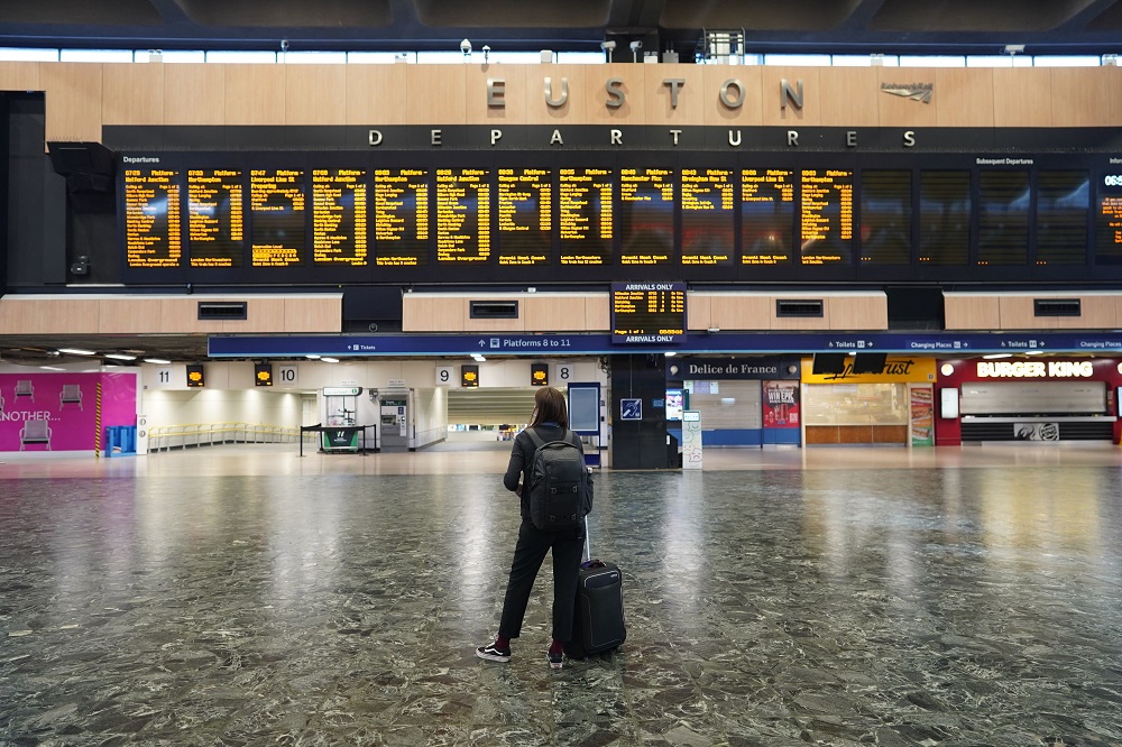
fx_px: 748
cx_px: 561
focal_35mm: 24
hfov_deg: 73.8
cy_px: 374
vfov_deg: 53.1
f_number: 2.2
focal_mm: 24
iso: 1250
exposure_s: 1/200
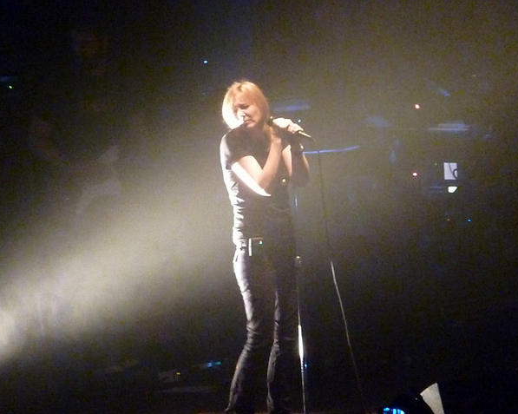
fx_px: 6160
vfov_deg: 3.8
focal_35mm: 402
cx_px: 250
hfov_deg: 4.8
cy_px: 207
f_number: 5.9
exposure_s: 1/20
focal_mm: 68.8
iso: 3200
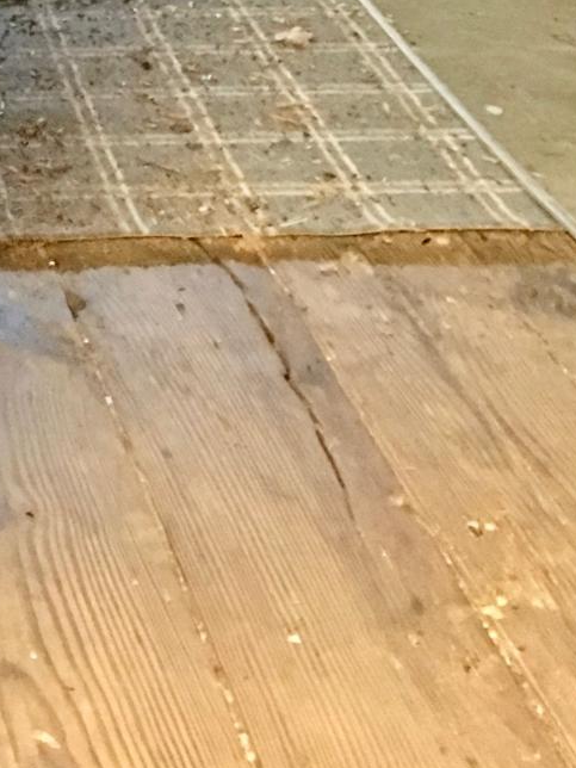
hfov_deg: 15.8
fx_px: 1997
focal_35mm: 90
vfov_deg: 18.9
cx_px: -117
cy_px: -411
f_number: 2.2
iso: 320
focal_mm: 4.15
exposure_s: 1/4
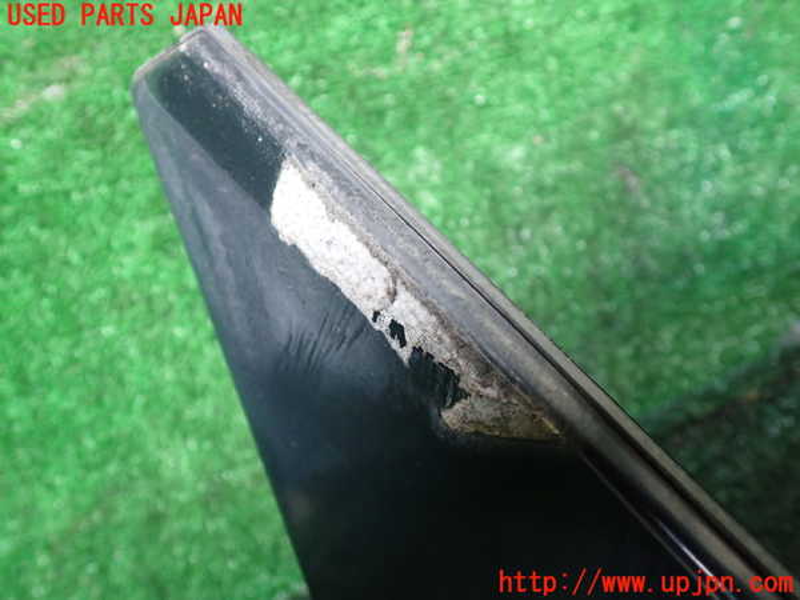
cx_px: 400
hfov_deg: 60.0
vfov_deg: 46.8
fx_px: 693
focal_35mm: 30
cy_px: 300
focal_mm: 5.4
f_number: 2.3
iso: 500
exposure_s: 1/30
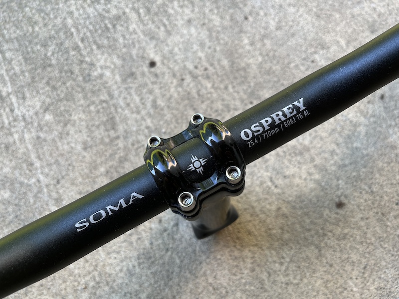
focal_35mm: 26
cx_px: 200
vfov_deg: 53.1
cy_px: 150
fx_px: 300
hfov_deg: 67.3
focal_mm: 5.1
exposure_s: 1/122
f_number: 1.6
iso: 50
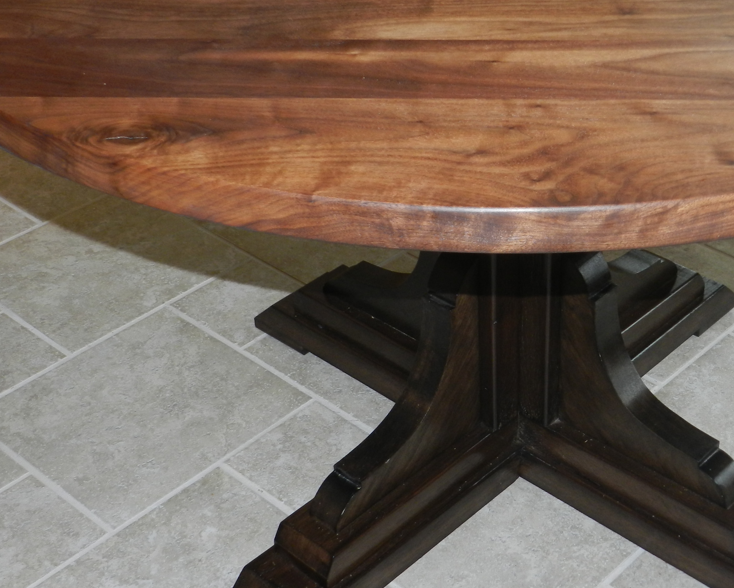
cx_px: 519
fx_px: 1282
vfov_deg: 25.8
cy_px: 265
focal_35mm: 59
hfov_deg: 31.6
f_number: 4
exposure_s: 1/30
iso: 200
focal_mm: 6.7
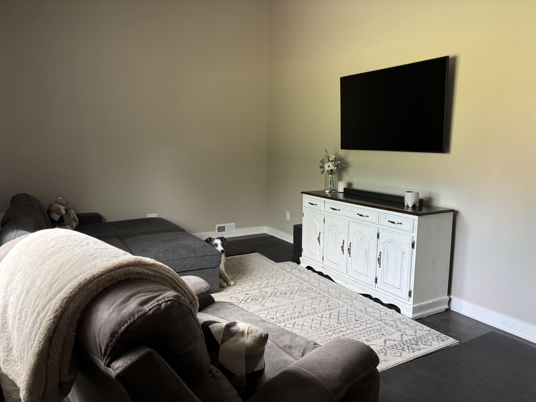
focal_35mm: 26
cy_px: 201
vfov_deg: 53.1
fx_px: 403
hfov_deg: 67.3
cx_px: 268
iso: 125
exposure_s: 1/60
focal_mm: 5.96
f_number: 1.6
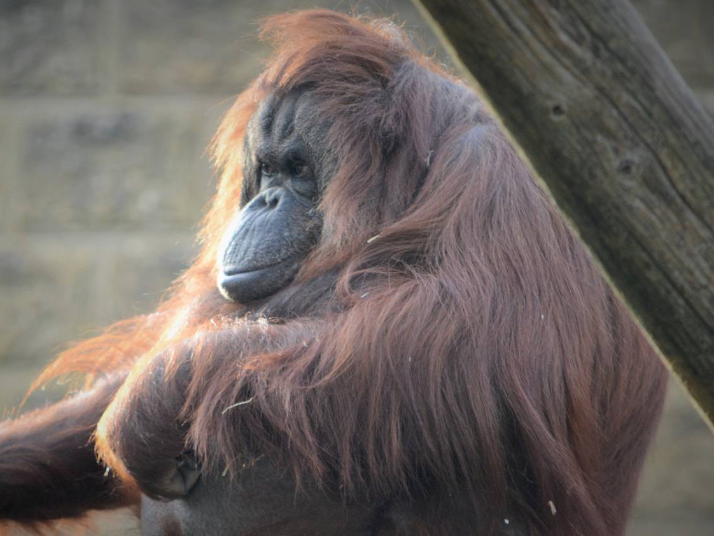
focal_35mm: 617
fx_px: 12729
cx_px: 283
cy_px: 288
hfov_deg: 3.2
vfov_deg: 2.4
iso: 800
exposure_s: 1/160
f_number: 5.6
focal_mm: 300
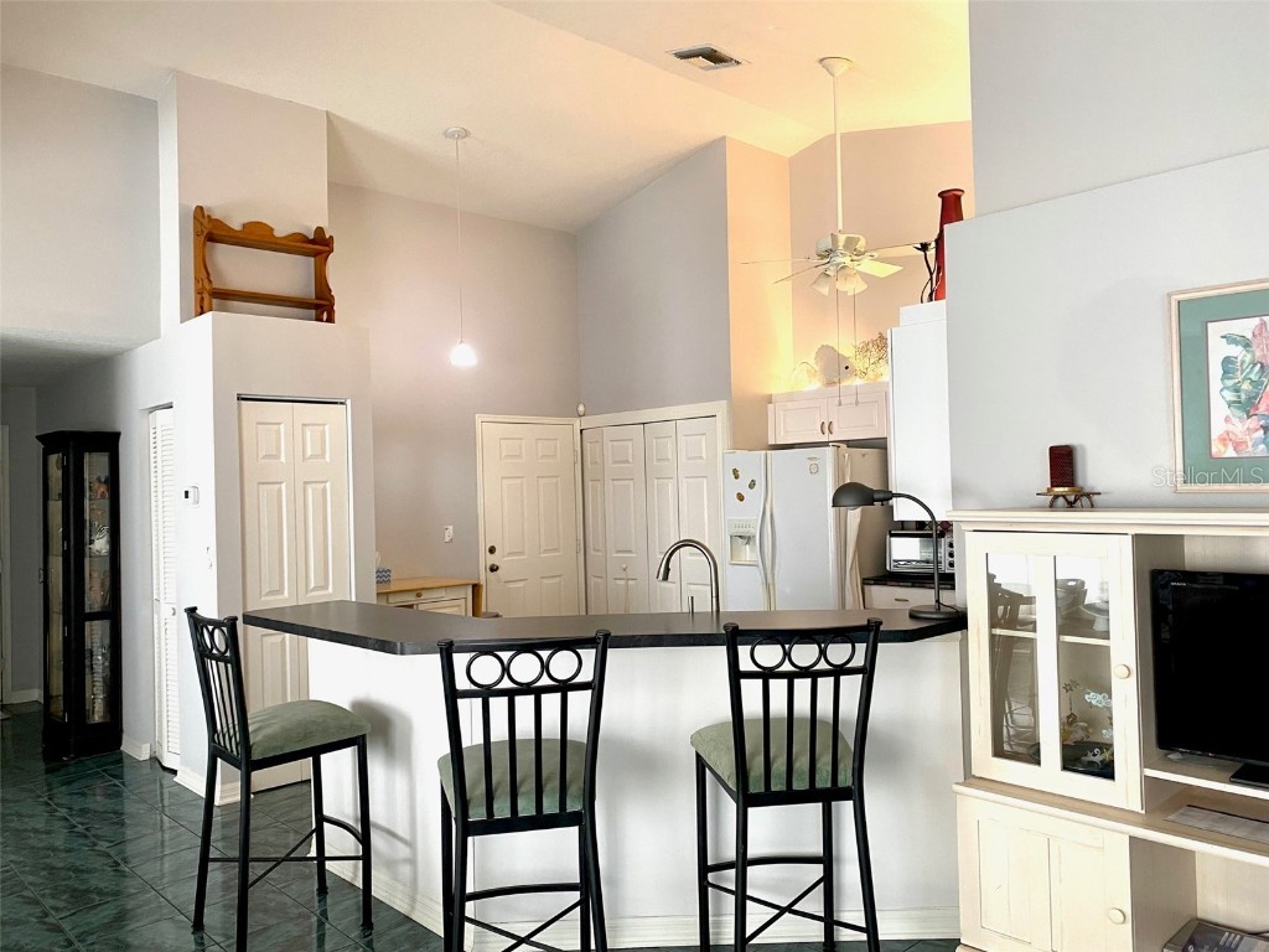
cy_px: 476
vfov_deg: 53.1
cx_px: 634
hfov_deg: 67.3
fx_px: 953
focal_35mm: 26
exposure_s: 1/60
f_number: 1.8
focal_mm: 4.25
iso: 125
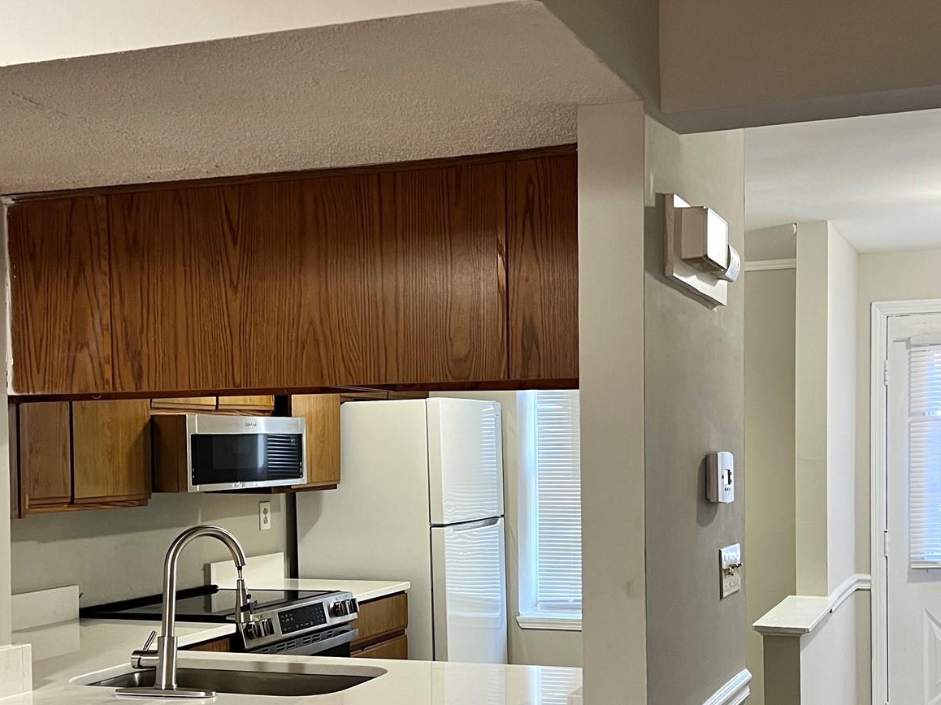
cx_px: 550
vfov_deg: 31.2
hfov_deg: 41.1
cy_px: 490
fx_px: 1250
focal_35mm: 46
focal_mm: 5.7
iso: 125
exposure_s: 1/60
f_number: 1.5
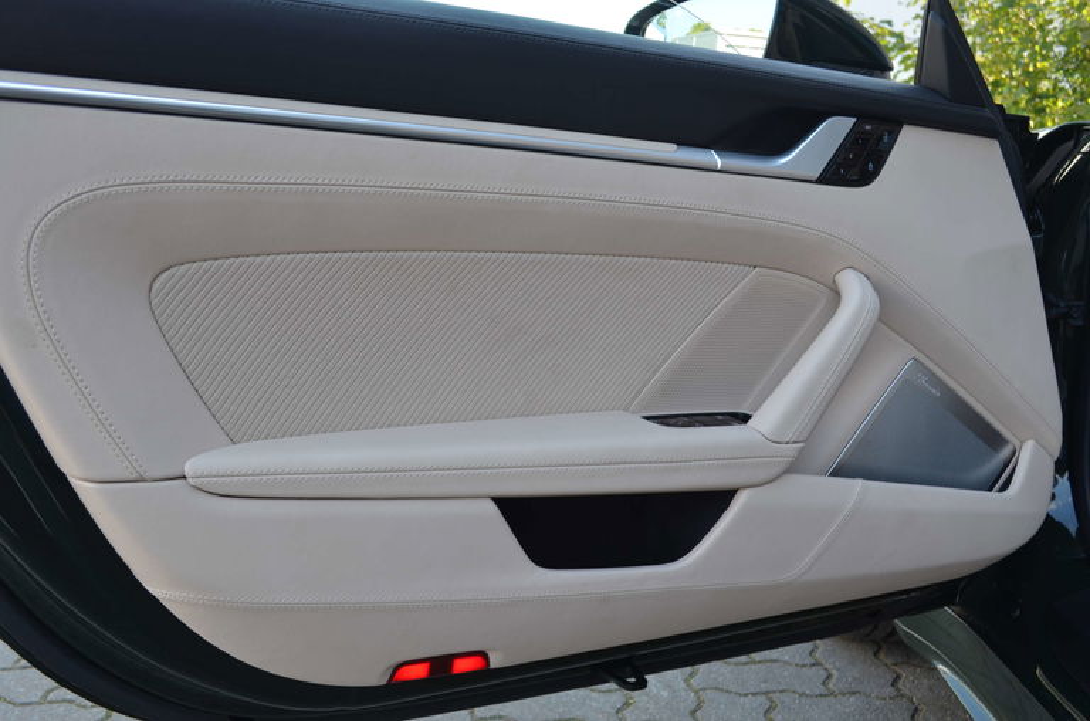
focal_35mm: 33
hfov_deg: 57.3
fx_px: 997
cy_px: 360
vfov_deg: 39.8
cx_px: 545
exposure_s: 1/60
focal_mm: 22
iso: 160
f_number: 5.6
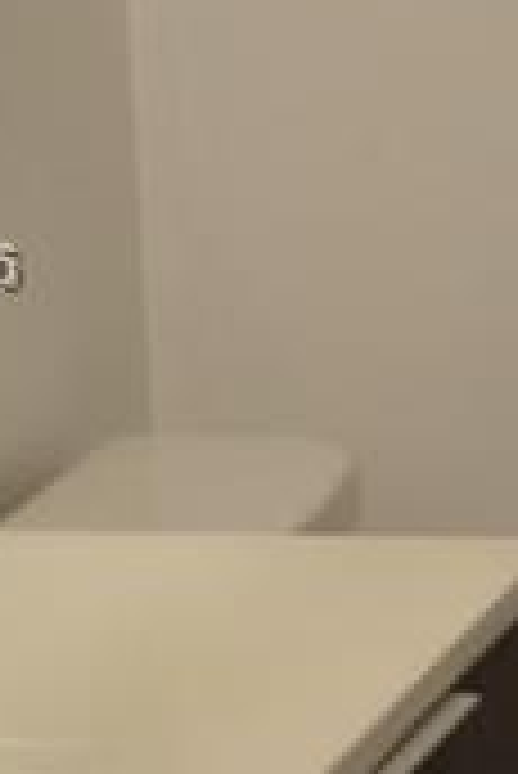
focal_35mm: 251
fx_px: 5406
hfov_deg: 5.4
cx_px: 1099
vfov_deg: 8.2
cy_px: 270
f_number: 4
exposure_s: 1/60
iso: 640
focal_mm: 24
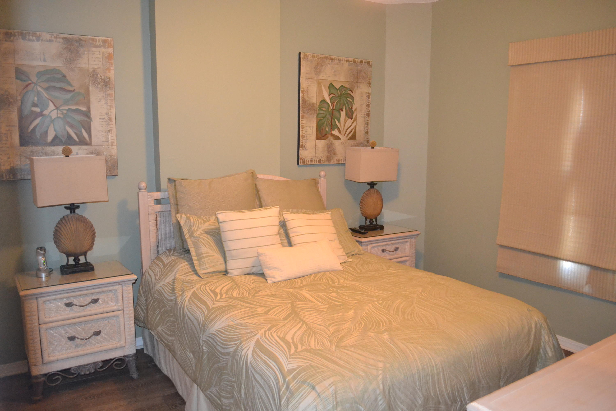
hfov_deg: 67.4
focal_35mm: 27
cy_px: 206
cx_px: 308
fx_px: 462
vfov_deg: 47.9
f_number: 3.5
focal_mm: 18
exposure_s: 1/60
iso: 3200
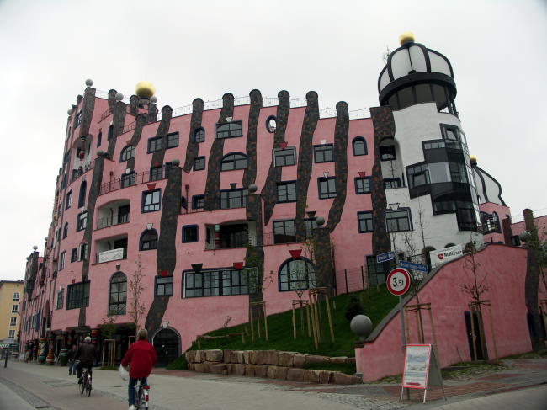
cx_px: 274
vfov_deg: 49.7
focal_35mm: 28
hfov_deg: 63.5
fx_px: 442
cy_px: 205
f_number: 2.8
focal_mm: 7.2
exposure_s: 1/60
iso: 50
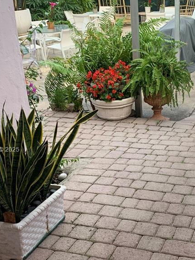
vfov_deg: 35.5
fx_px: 406
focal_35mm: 54
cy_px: 150
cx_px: 139
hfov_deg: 26.8
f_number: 1.8
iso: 50
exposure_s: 1/121
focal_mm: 4.25
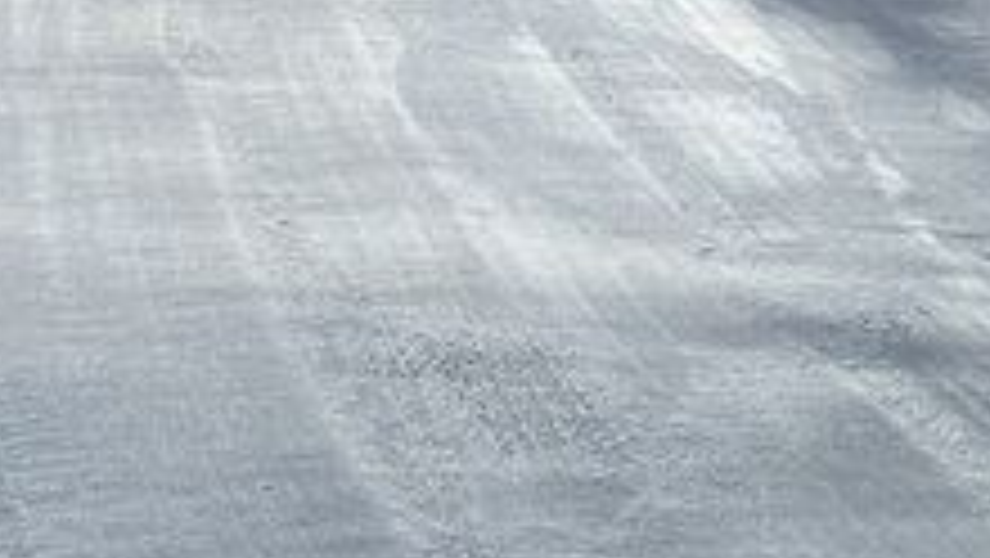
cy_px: -155
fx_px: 3047
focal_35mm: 116
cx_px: -99
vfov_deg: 10.3
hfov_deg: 17.8
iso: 50
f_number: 1.5
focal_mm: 5.7
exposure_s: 1/9434
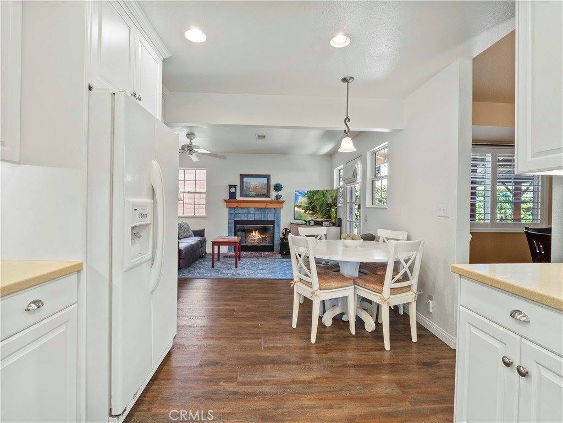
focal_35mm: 16
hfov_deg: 94.5
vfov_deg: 78.1
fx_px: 260
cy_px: 212
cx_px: 282
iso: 200
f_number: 8
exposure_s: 1/1.67
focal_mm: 8
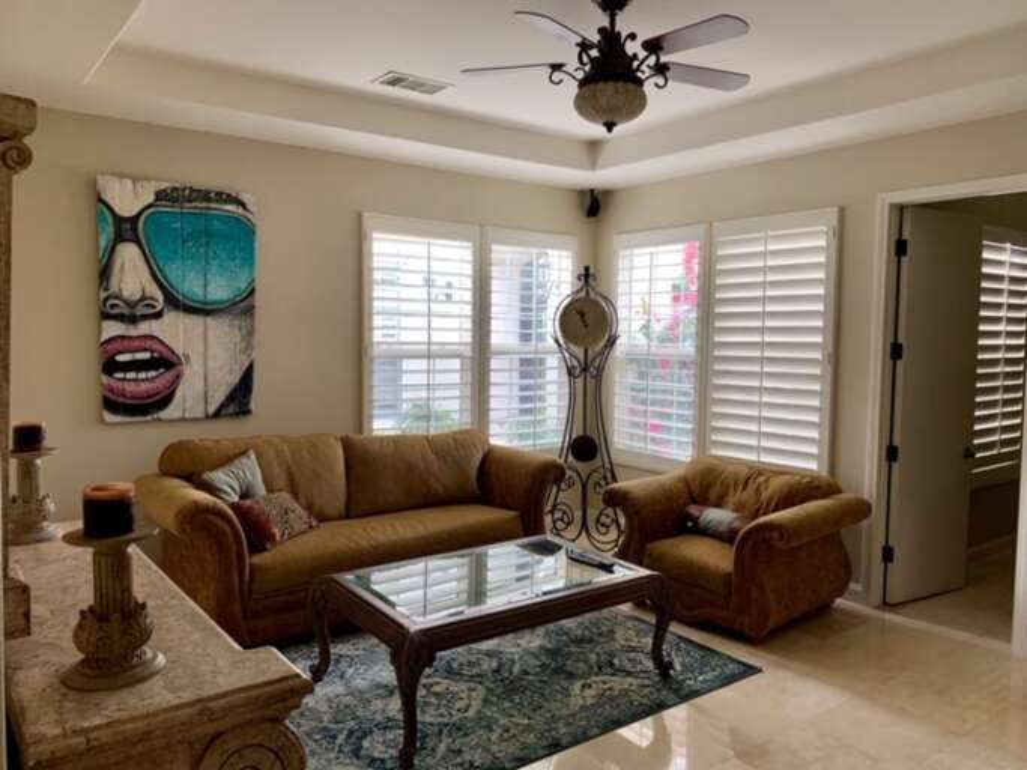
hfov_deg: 67.3
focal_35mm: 26
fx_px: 771
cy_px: 385
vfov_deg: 53.0
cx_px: 514
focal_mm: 4.25
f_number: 1.8
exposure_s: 1/73
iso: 100
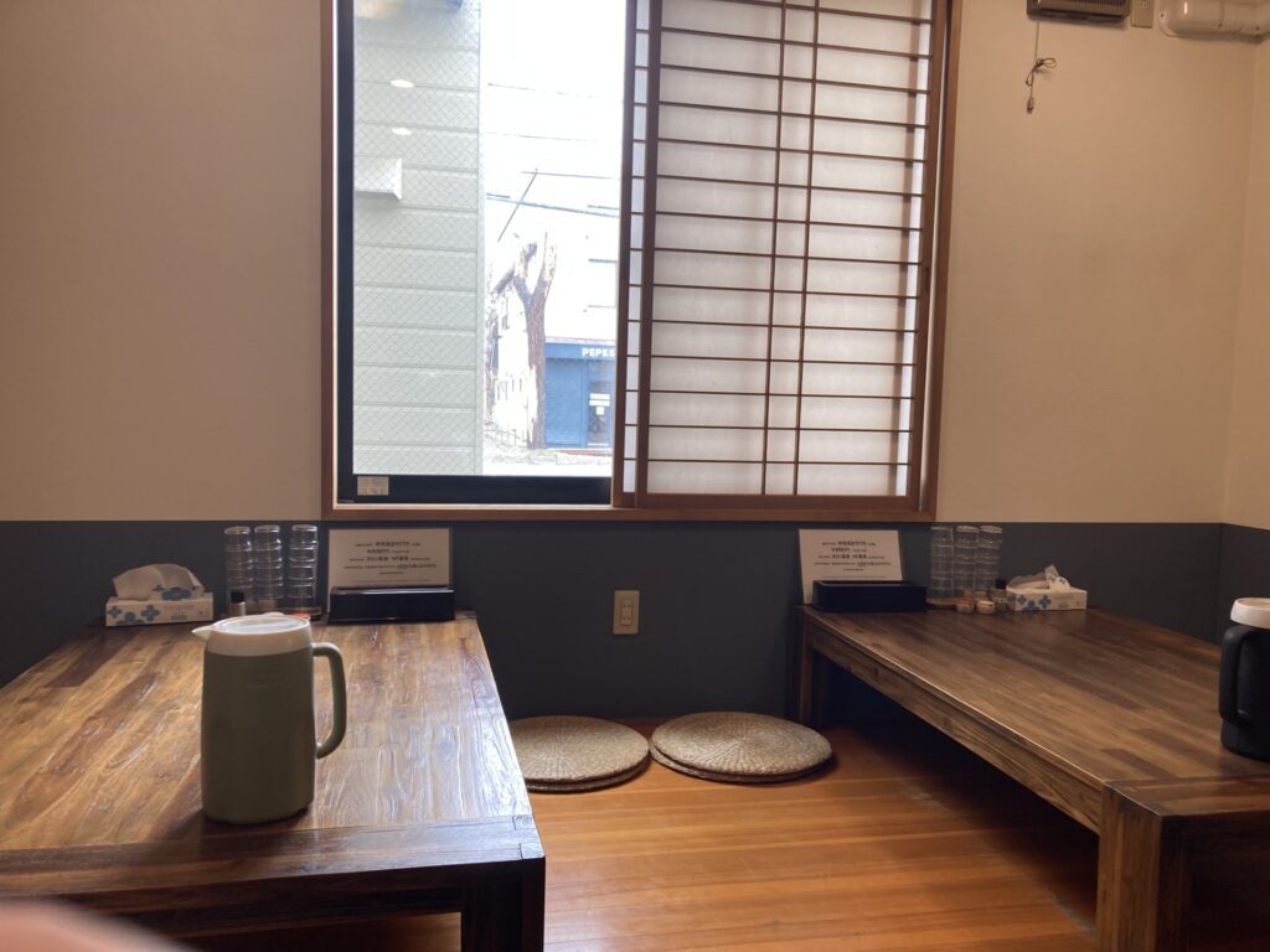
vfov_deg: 49.7
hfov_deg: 63.4
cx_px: 635
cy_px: 476
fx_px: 1027
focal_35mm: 28
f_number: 1.8
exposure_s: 1/100
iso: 32
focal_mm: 3.99
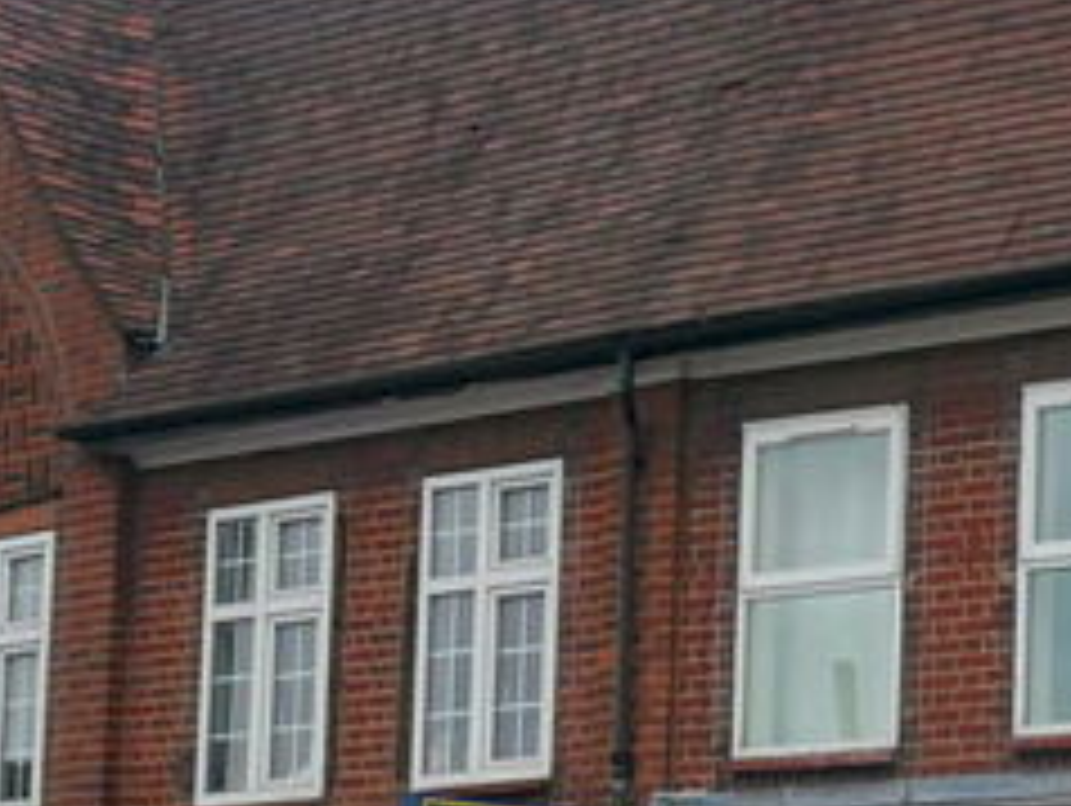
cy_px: 862
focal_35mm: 141
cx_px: 1235
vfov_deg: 10.4
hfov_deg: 13.6
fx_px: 4367
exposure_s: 1/60
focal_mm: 24
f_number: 5
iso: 320
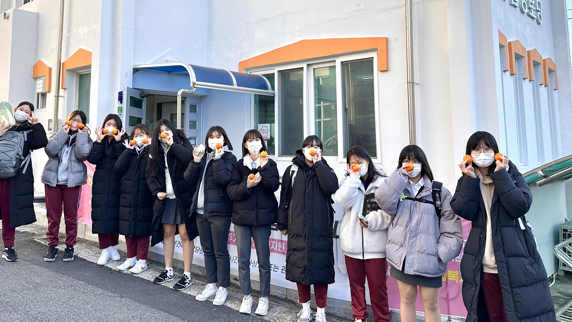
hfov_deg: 60.9
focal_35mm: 32
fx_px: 485
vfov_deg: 35.9
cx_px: 260
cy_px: 82
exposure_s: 1/672
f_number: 1.78
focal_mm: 6.86
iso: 80
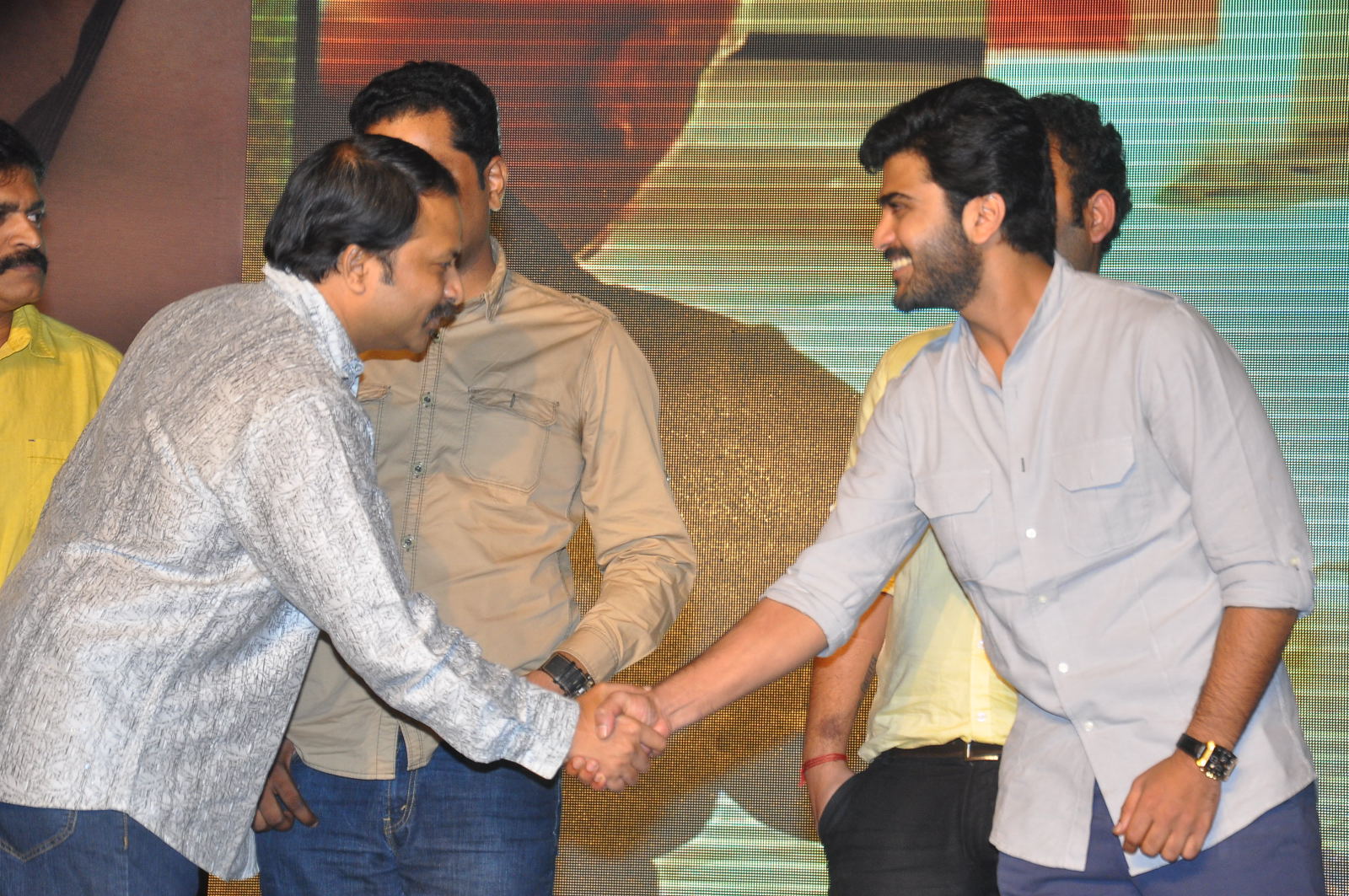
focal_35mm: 135
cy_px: 448
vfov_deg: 10.1
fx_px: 5053
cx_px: 674
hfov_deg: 15.2
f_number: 7.1
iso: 800
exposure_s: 1/200
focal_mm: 90
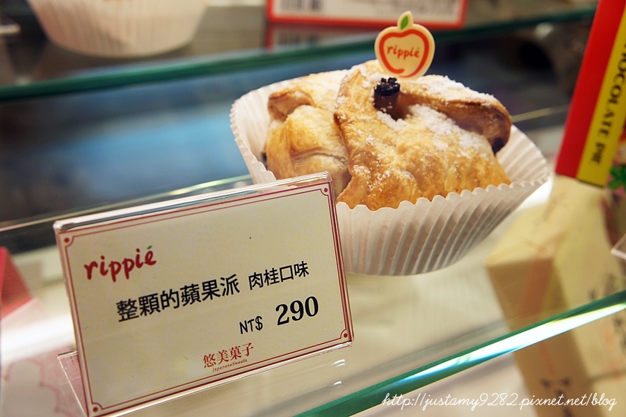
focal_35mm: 48
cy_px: 208
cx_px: 313
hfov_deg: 41.1
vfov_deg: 28.0
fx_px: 834
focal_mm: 32
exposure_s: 1/50
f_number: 5.6
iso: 200
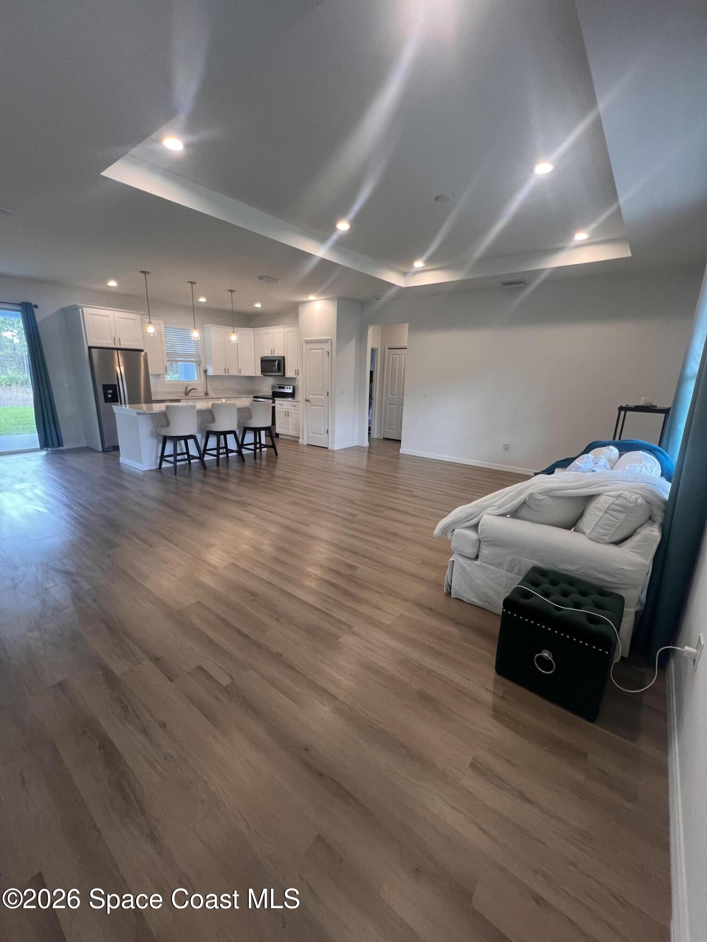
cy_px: 471
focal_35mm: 13
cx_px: 354
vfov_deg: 106.2
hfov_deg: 89.9
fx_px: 354
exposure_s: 1/120
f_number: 1.8
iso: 160
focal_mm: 1.57
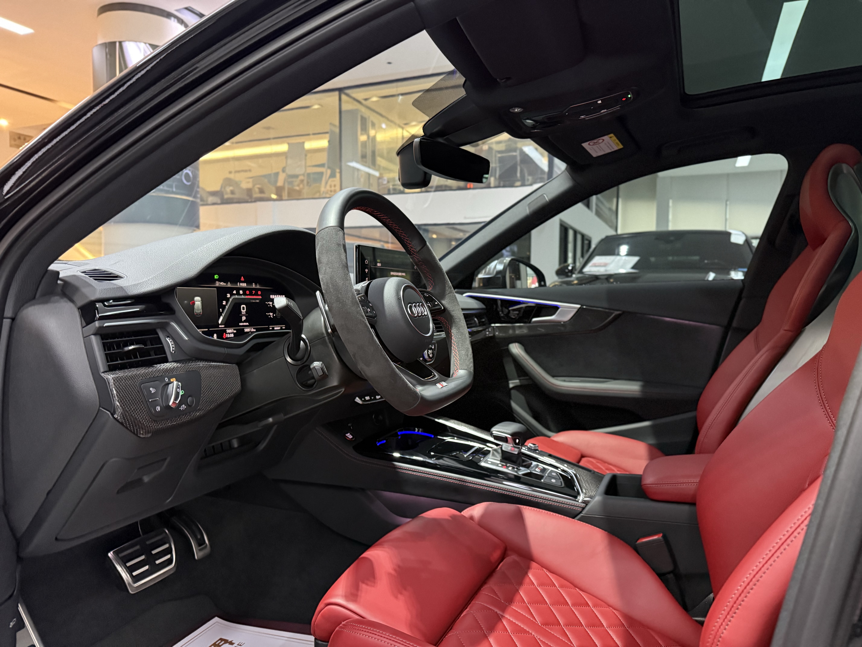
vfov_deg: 56.8
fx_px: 598
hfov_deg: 71.6
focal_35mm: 24
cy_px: 324
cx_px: 431
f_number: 1.78
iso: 800
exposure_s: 1/33
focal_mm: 6.76
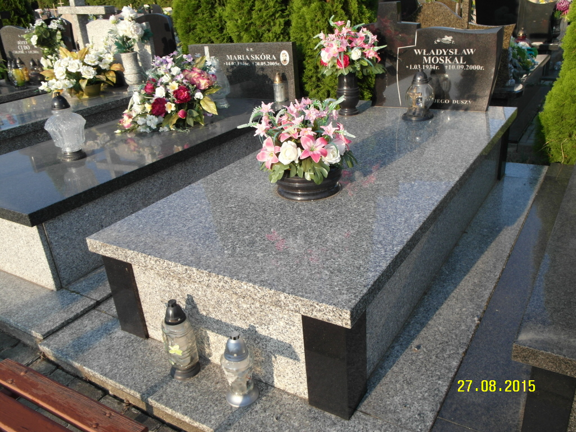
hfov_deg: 60.0
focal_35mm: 30
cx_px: 288
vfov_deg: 46.8
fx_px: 499
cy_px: 216
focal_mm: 6.5
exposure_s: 1/250
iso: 80
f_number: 4.1
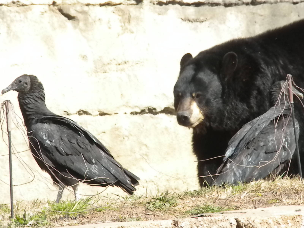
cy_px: 114
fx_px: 2283
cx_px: 152
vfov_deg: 5.7
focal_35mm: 260
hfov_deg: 7.6
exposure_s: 1/177
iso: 640
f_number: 14
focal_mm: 46.2
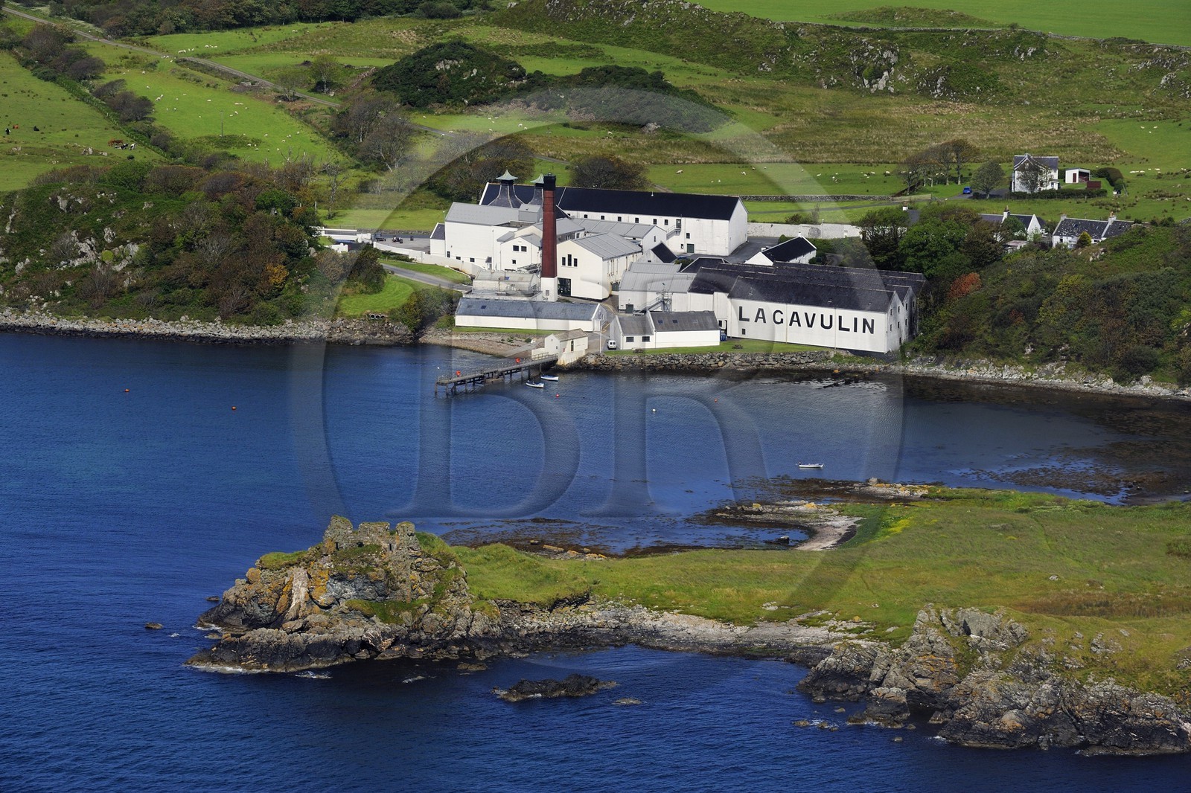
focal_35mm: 165
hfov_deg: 12.5
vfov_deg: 8.3
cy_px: 396
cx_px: 596
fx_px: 5457
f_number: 11
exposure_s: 1/800
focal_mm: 165
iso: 400
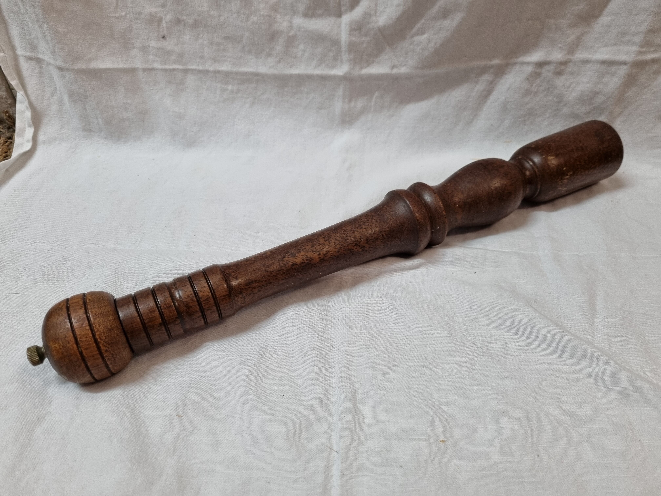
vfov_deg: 53.1
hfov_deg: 67.3
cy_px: 248
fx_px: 496
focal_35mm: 26
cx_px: 330
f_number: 1.8
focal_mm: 5.4
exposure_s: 1/100
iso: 250
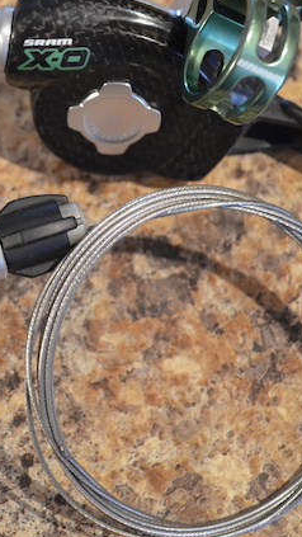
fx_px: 1352
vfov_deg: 22.4
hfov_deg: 12.6
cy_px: 229
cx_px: 4
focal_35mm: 95
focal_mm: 32
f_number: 4.8
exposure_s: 1/30
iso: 2000
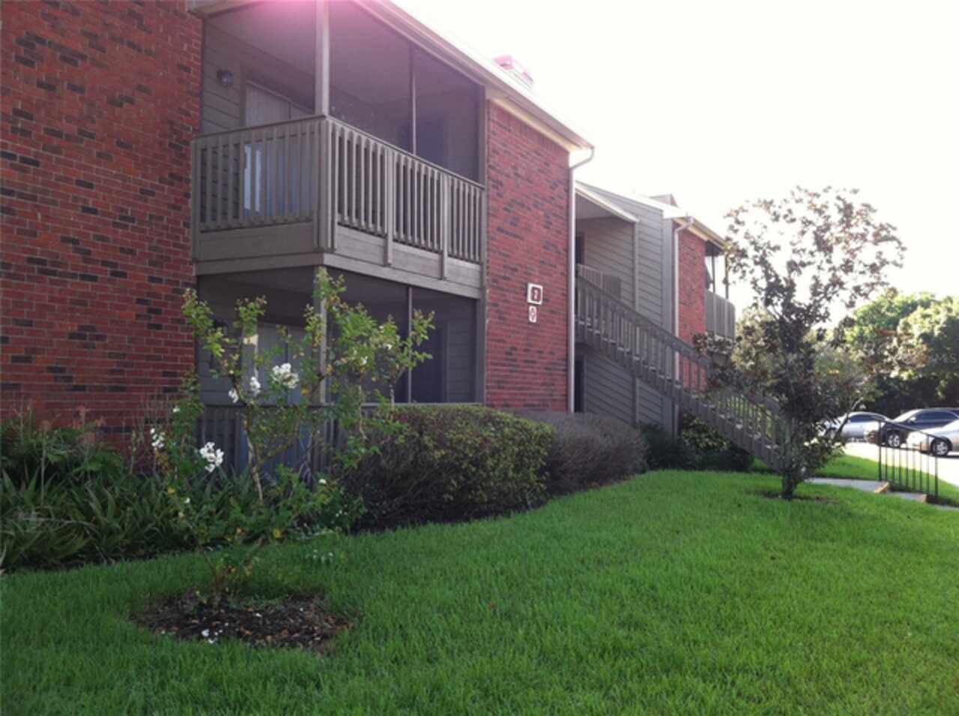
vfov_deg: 40.6
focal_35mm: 35
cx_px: 480
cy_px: 358
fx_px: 968
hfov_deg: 52.7
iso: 80
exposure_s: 1/133
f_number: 2.8
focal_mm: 3.85
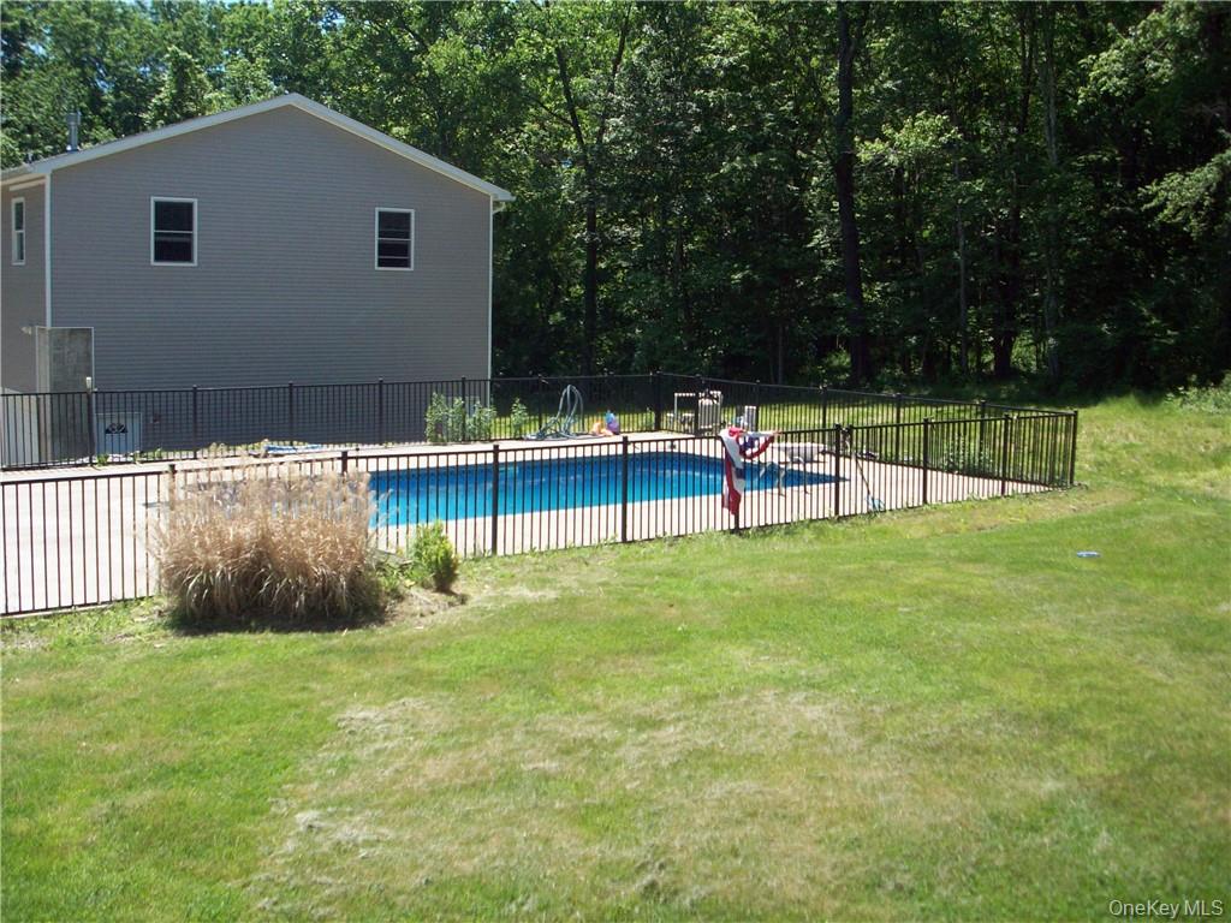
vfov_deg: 38.7
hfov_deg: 50.1
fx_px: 1316
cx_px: 616
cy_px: 462
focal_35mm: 37
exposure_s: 1/196
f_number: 5.6
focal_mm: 6.2
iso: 80
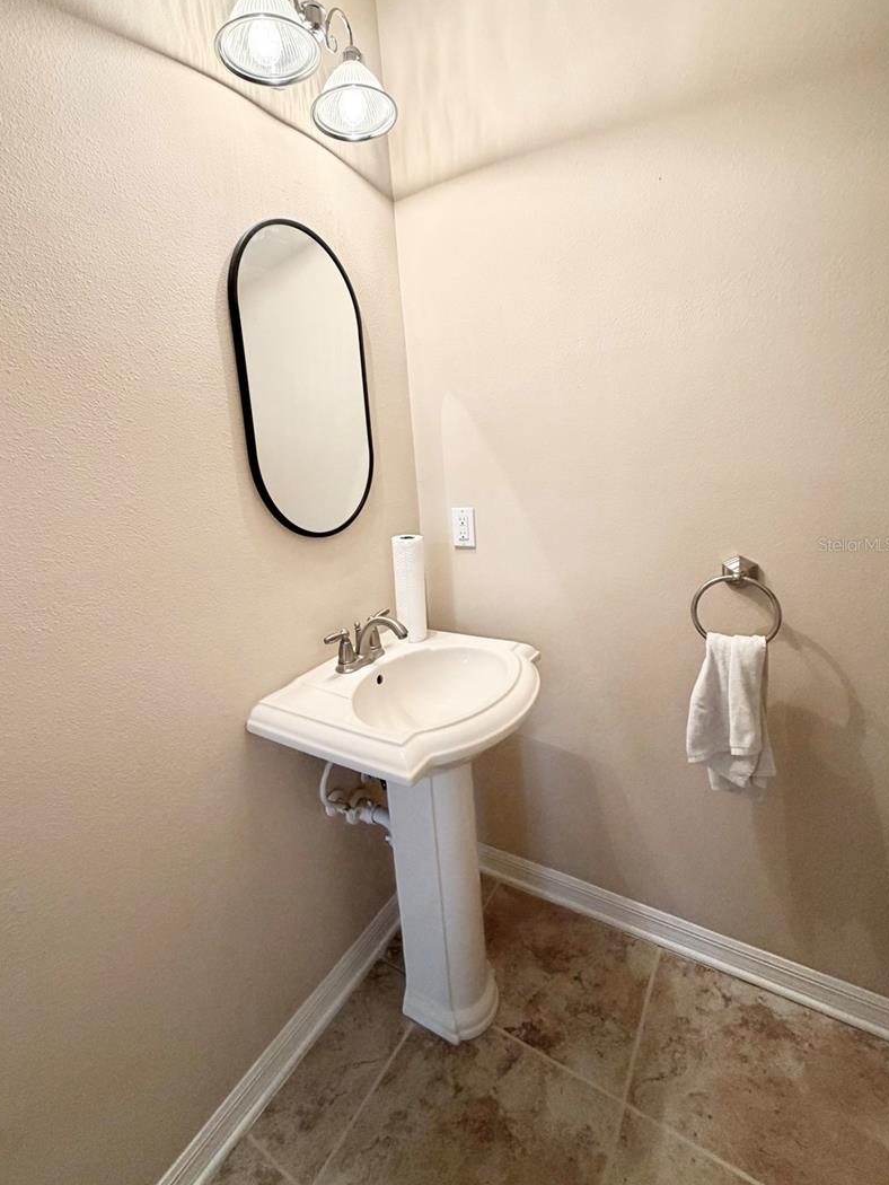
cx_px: 390
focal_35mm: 16
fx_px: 548
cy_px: 544
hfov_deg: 77.8
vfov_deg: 94.3
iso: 160
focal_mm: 2.22
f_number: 2.2
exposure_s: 1/60
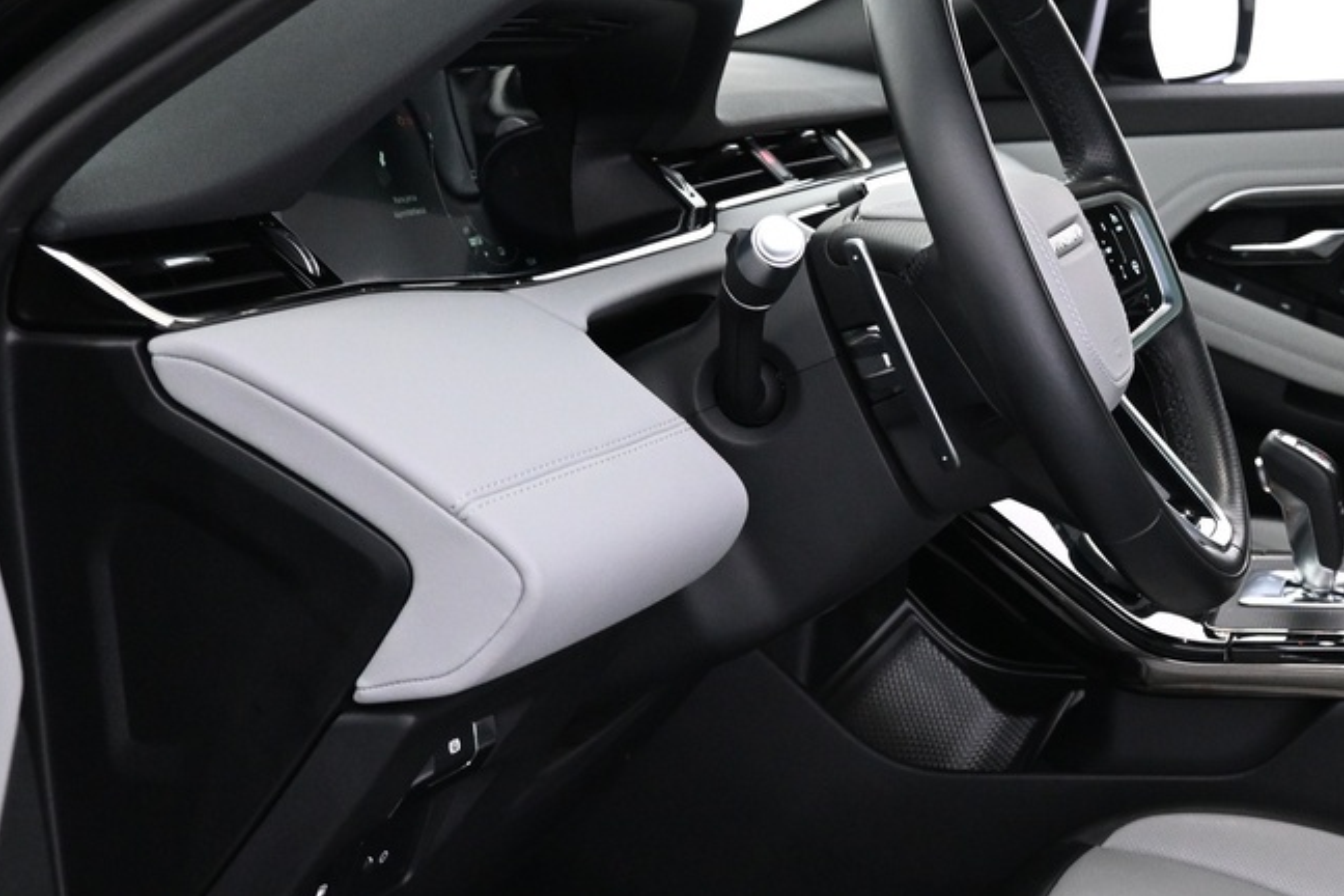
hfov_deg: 31.6
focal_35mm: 60
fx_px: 2240
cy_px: 519
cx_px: 1253
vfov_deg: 22.6
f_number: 3.5
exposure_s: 1/25
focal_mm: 16
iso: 1400
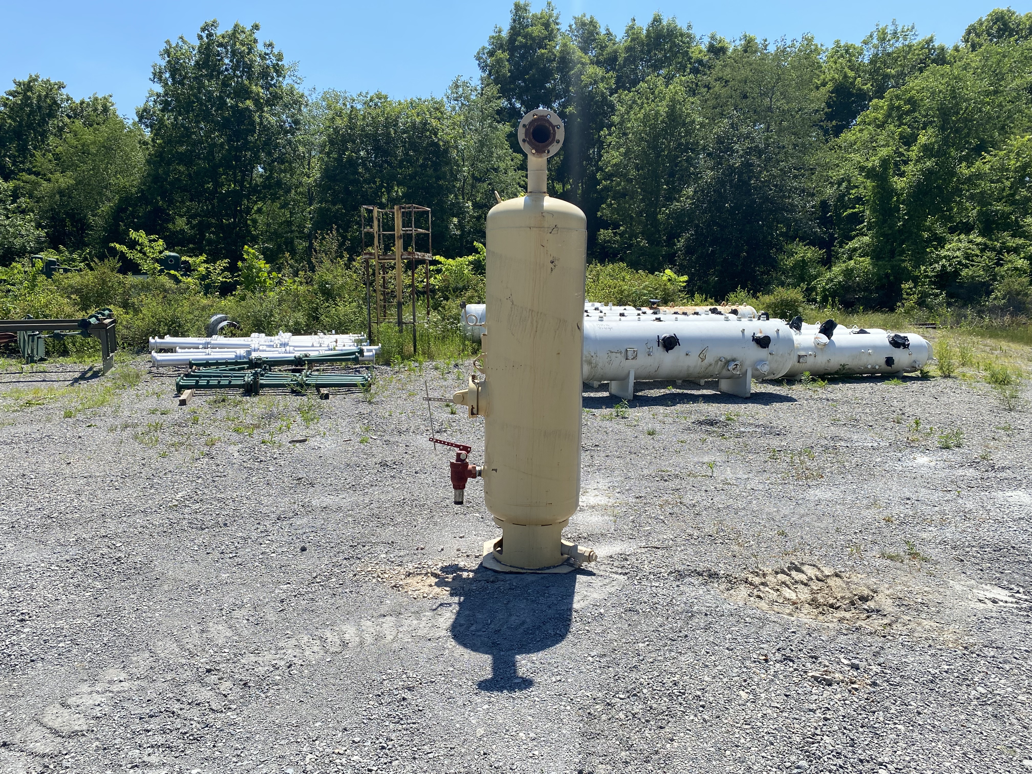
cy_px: 387
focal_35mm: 26
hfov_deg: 67.3
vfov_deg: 53.1
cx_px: 516
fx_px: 775
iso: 32
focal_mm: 4.25
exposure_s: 1/2755
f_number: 1.8
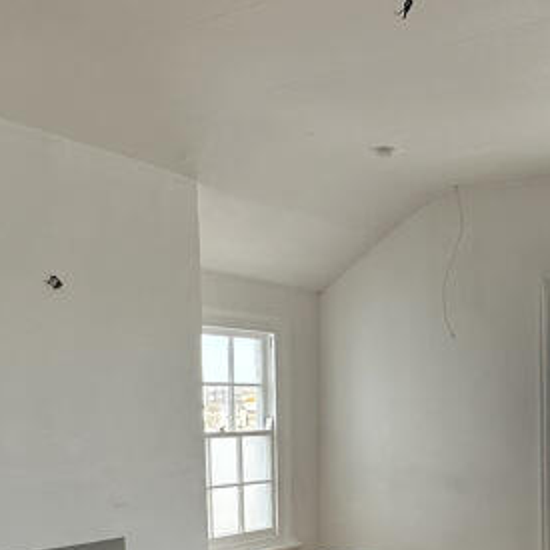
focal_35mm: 46
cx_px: 458
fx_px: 827
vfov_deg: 35.5
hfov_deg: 35.3
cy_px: 446
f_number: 2.2
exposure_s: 1/127
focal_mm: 2.22
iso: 40
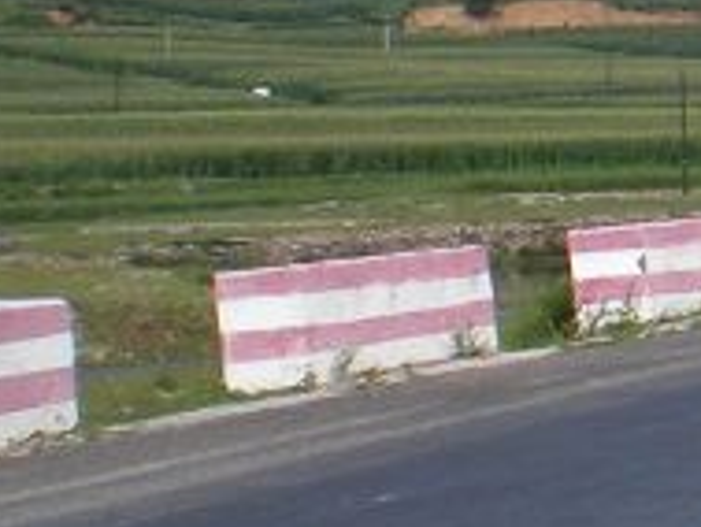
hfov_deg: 9.2
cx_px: 1409
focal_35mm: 201
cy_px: 96
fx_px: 4073
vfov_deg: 7.4
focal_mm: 6.3
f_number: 4.6
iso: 64
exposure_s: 1/306
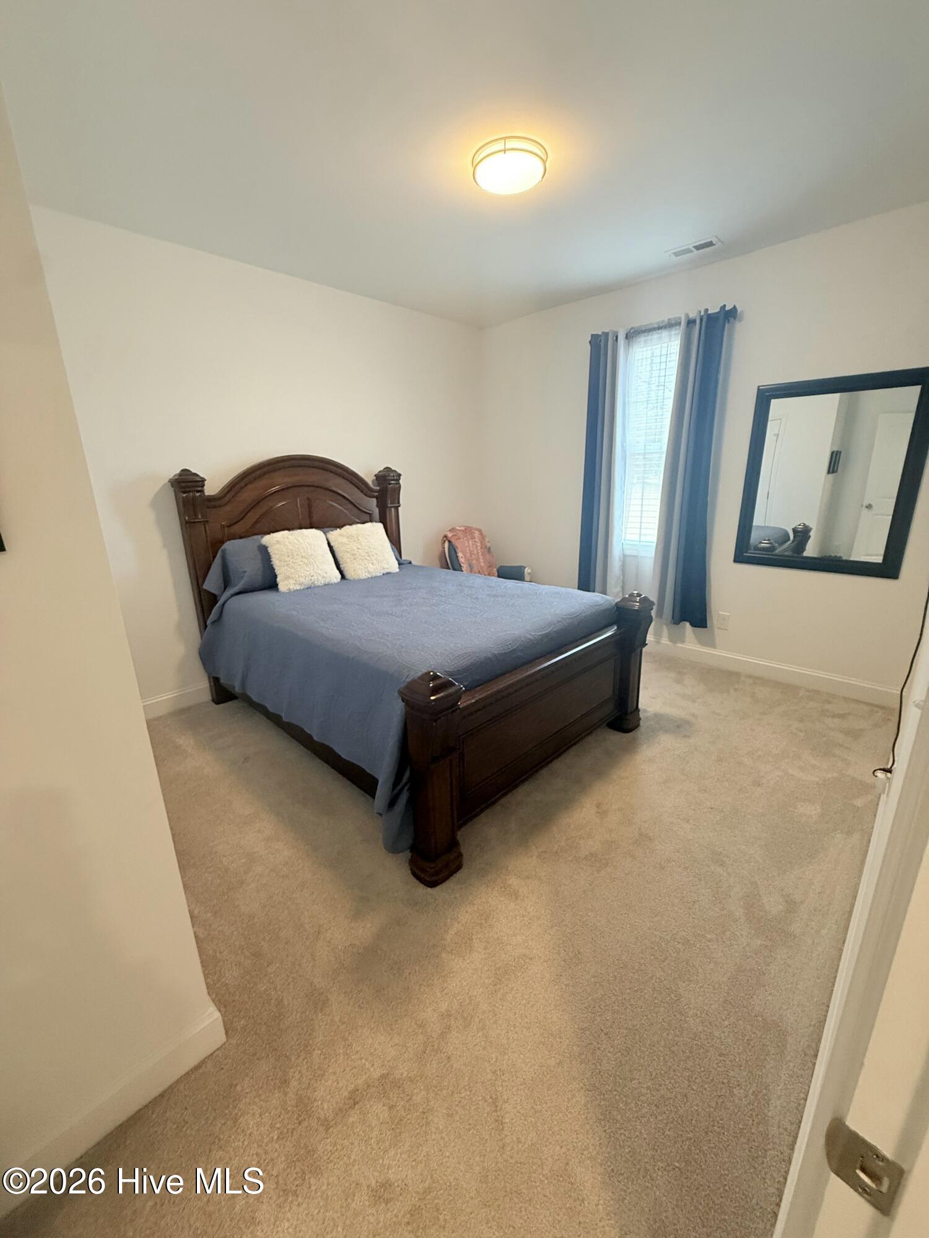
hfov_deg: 85.7
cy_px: 619
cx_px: 464
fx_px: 501
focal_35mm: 14
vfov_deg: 102.1
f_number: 2.2
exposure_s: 1/60
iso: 400
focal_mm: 2.22
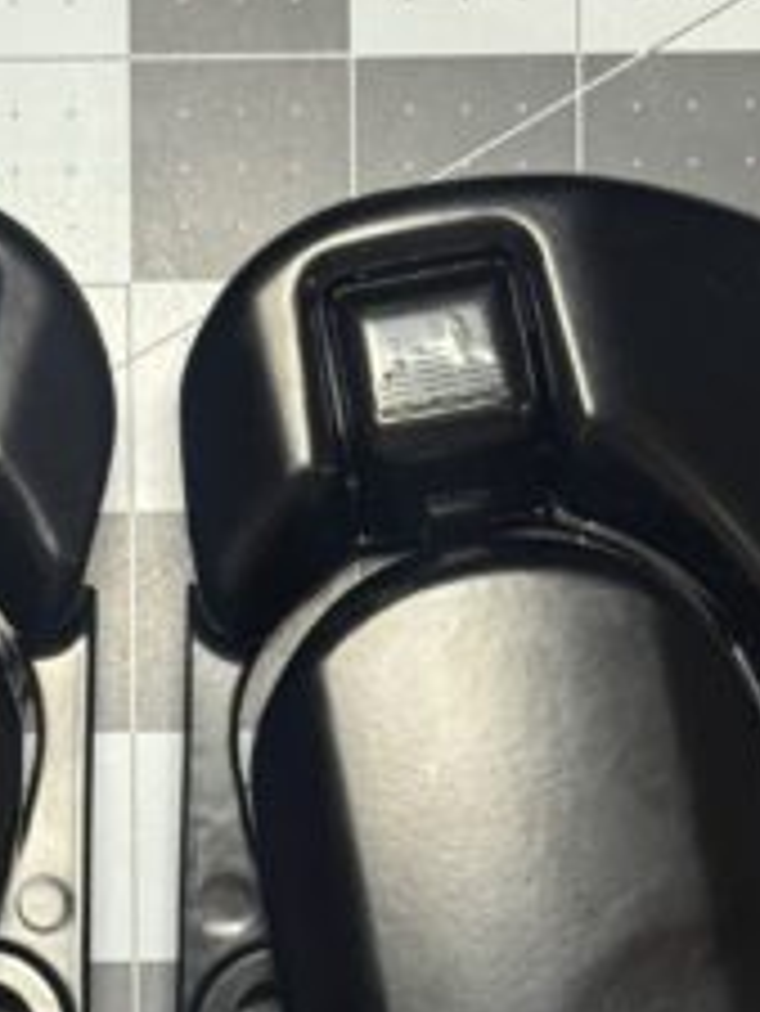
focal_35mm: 99
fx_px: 2895
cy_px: 769
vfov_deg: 19.7
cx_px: 121
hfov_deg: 14.8
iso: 200
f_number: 1.78
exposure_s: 1/40
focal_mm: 6.76
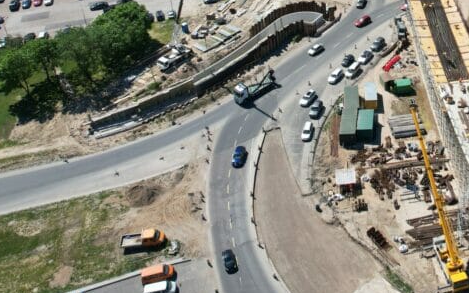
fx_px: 626
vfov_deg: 24.3
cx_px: 406
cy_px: -40
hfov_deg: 38.7
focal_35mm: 49
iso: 100
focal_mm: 8.38
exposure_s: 1/1600
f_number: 2.8
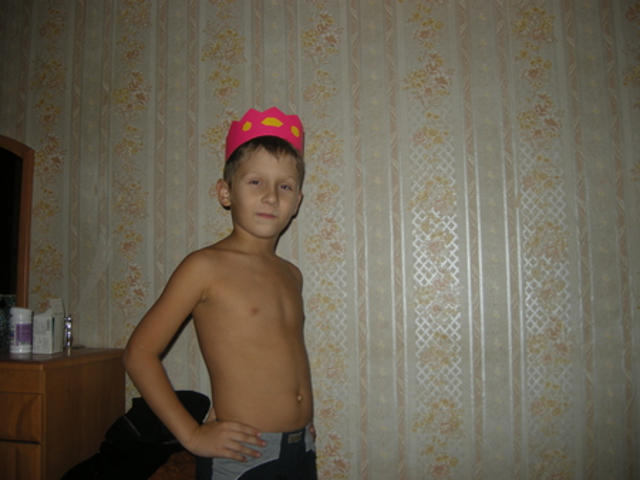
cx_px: 320
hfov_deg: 52.6
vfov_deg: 40.7
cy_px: 240
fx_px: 647
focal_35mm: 35
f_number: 2.7
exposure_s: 1/60
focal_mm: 7.5
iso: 64
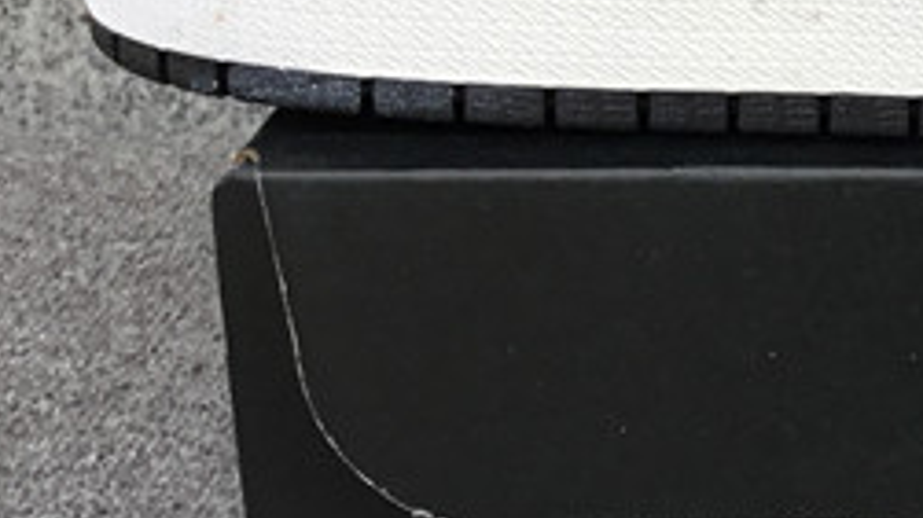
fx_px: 2960
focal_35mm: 121
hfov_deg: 16.6
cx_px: 1250
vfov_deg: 9.9
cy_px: 6
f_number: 2.4
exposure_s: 1/124
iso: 25
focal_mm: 3.3
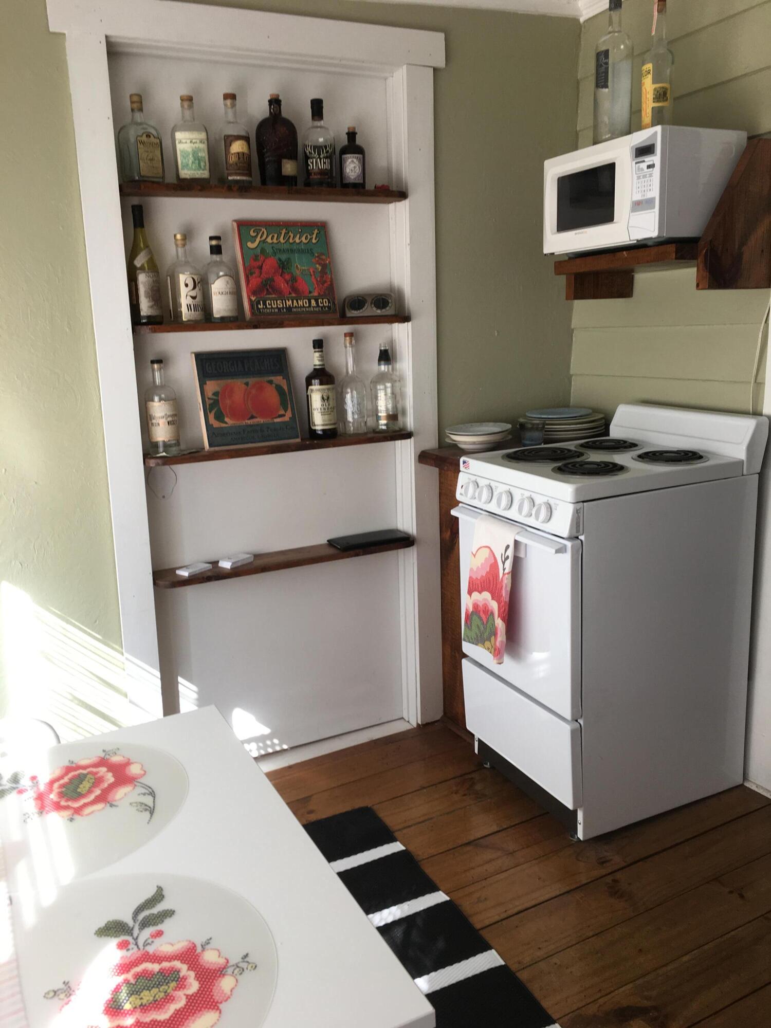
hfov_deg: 48.2
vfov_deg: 61.7
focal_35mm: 29
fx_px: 861
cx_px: 386
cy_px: 514
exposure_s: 1/60
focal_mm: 4.15
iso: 25
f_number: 2.2
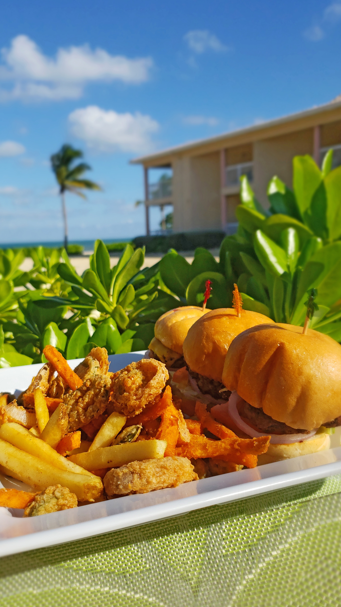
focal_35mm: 31
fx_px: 498
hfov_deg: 37.5
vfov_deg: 62.6
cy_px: 314
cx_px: 128
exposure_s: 1/3644
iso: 50
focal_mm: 4.3
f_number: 1.5
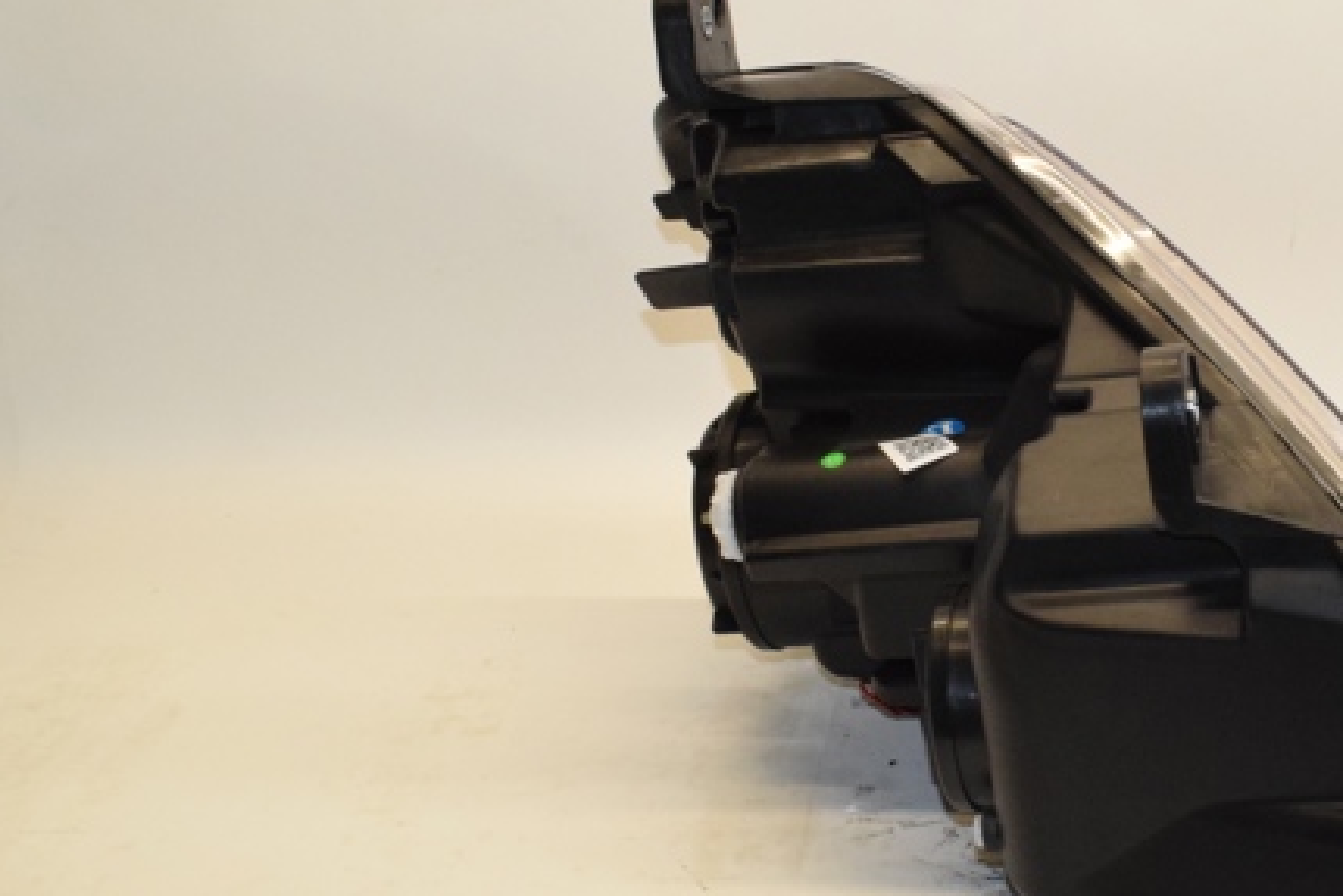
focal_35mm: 67
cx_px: 1143
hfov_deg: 29.1
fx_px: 2500
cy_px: 532
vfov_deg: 20.3
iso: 3200
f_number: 20
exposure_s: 1/200
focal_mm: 24
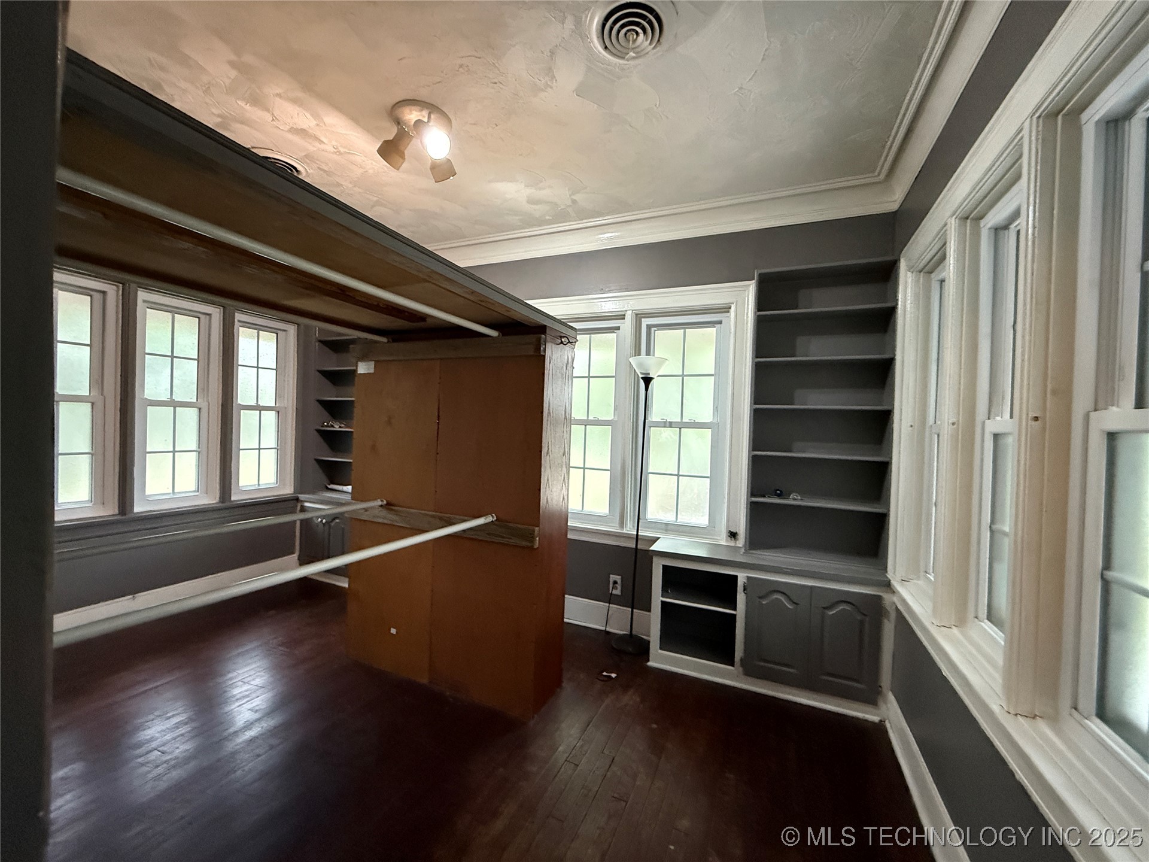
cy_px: 431
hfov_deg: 102.1
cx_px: 574
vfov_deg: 85.7
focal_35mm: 14
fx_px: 465
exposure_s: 1/60
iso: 800
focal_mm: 2.22
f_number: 2.2
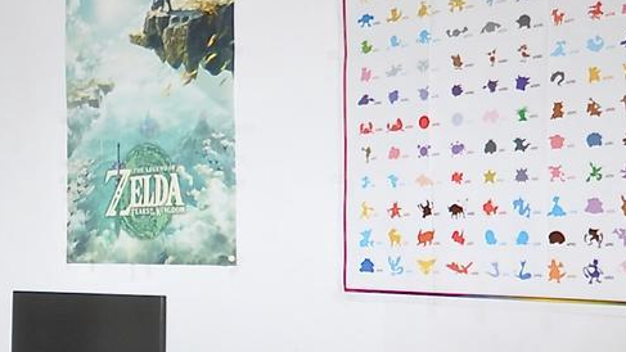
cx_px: 15
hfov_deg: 29.9
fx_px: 1096
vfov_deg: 18.2
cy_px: 231
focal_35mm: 66
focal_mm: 10
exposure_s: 1/60
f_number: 5
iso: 400
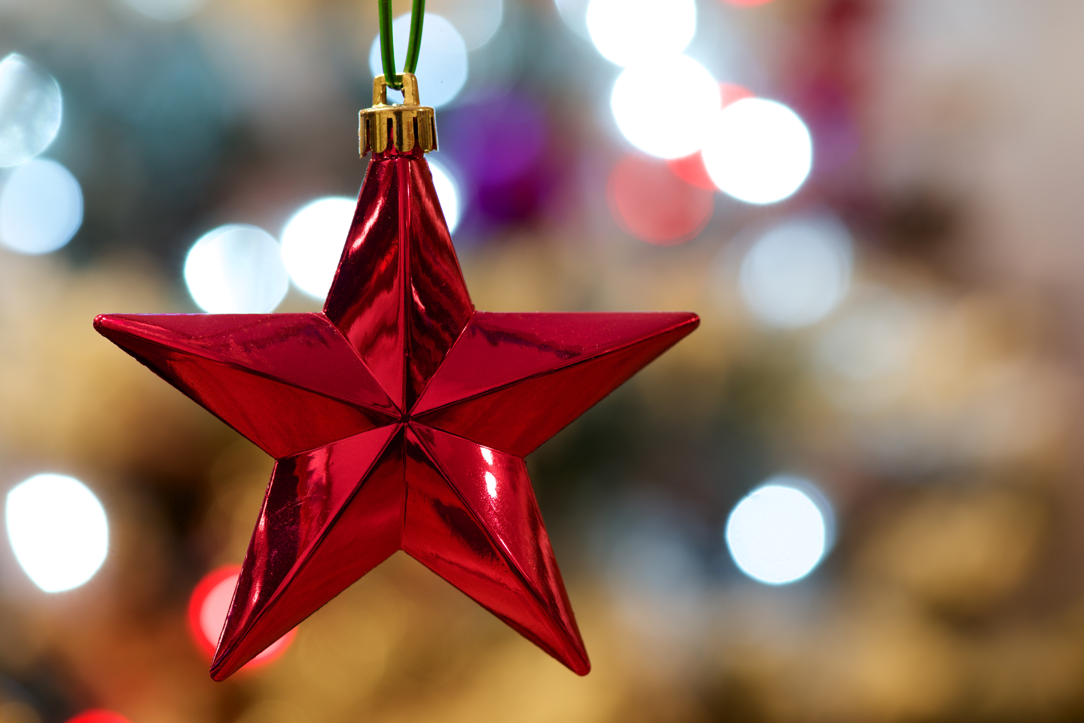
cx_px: 542
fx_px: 3161
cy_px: 362
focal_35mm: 105
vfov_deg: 13.0
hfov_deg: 19.5
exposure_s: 1
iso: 100
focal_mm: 105
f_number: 5.6
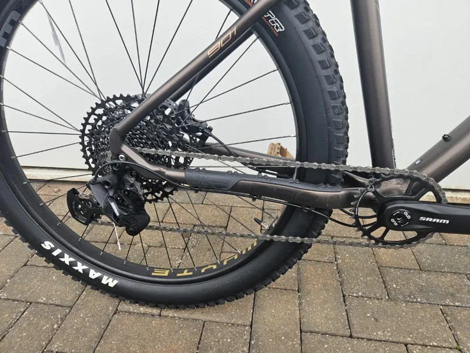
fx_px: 312
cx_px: 235
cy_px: 176
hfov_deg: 73.9
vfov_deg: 58.9
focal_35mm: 23
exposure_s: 1/141
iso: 25
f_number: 1.8
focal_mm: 5.4
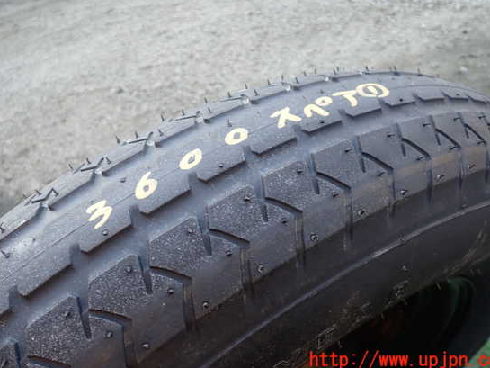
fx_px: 467
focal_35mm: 33
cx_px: 243
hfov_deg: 55.3
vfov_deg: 42.9
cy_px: 169
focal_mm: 5.4
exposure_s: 1/60
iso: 200
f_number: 2.3
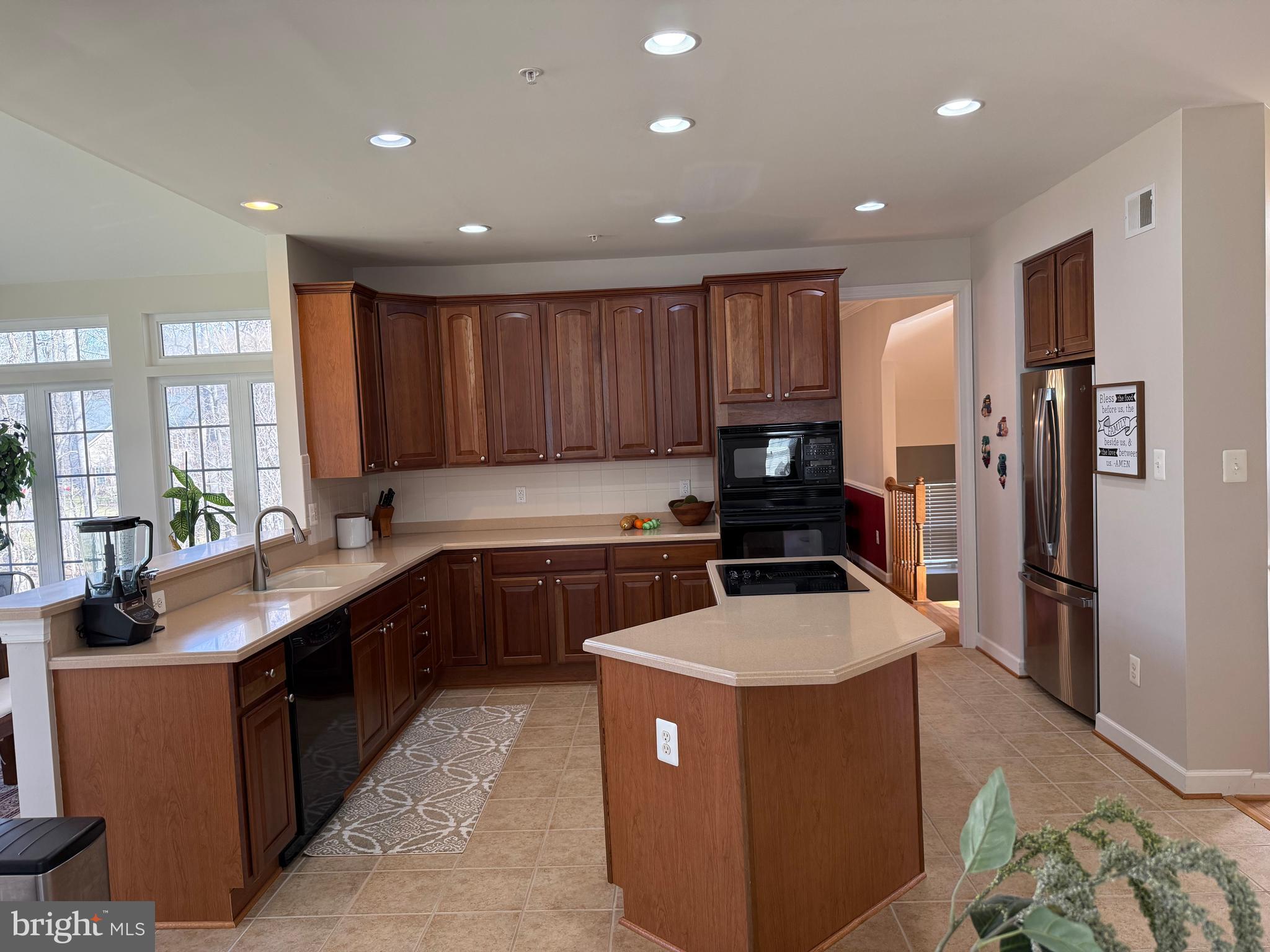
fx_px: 881
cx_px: 635
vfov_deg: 56.8
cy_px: 476
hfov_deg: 71.6
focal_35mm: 24
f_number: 1.78
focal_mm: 6.76
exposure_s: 1/166
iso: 200
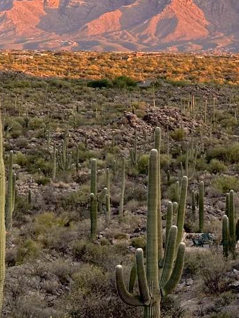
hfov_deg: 11.4
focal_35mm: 124
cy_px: 94
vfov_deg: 15.8
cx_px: 375
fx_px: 1140
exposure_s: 1/360
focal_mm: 6.86
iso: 64
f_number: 1.78
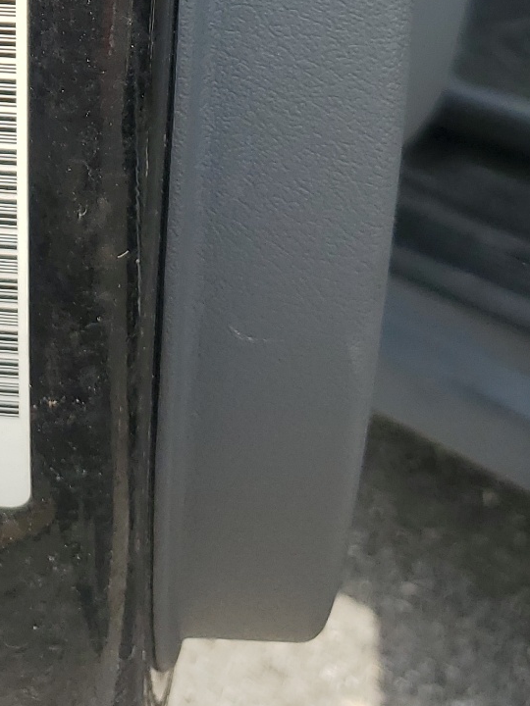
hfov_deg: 18.0
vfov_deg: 22.1
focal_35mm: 77
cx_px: -131
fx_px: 1572
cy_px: -270
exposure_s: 1/1111
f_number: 1.5
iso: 50
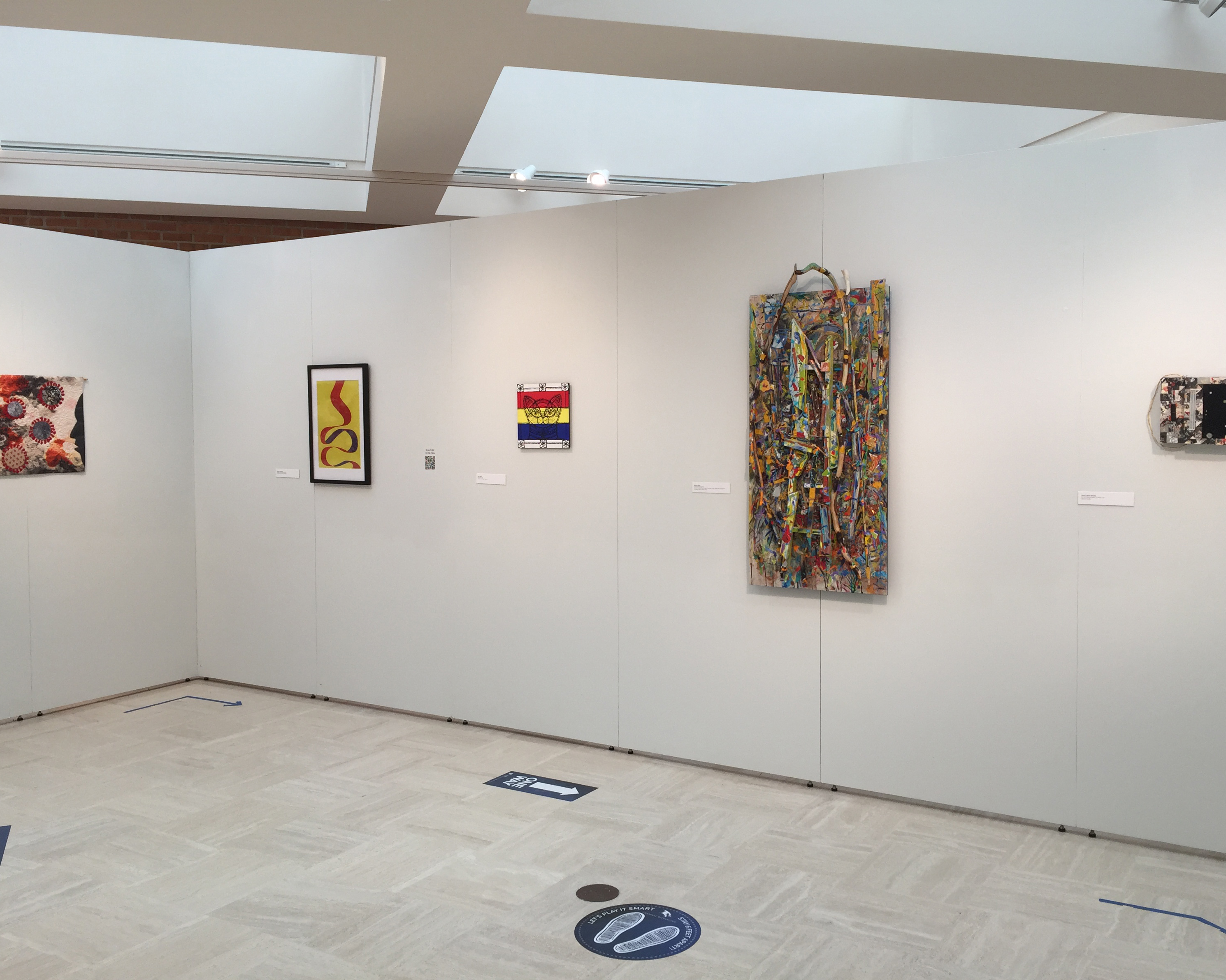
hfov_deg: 57.2
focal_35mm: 31
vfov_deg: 47.1
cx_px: 641
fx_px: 1125
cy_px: 483
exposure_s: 1/100
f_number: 2.2
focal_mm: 4.15
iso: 40
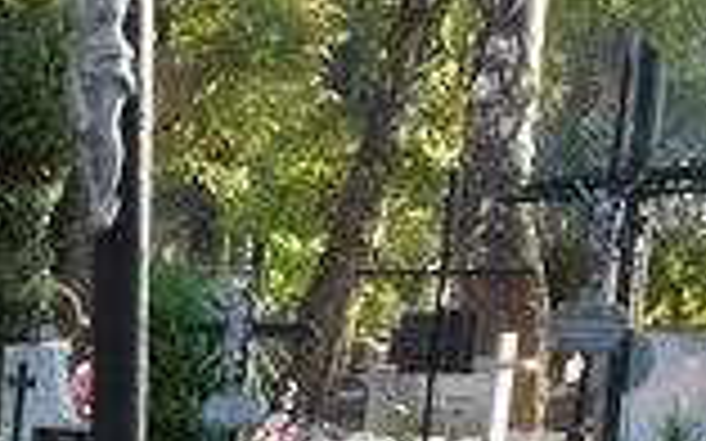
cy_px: 927
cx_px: -589
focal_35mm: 104
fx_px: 2000
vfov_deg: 11.2
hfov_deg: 16.5
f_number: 3.4
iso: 100
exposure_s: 1/45
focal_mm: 5.2
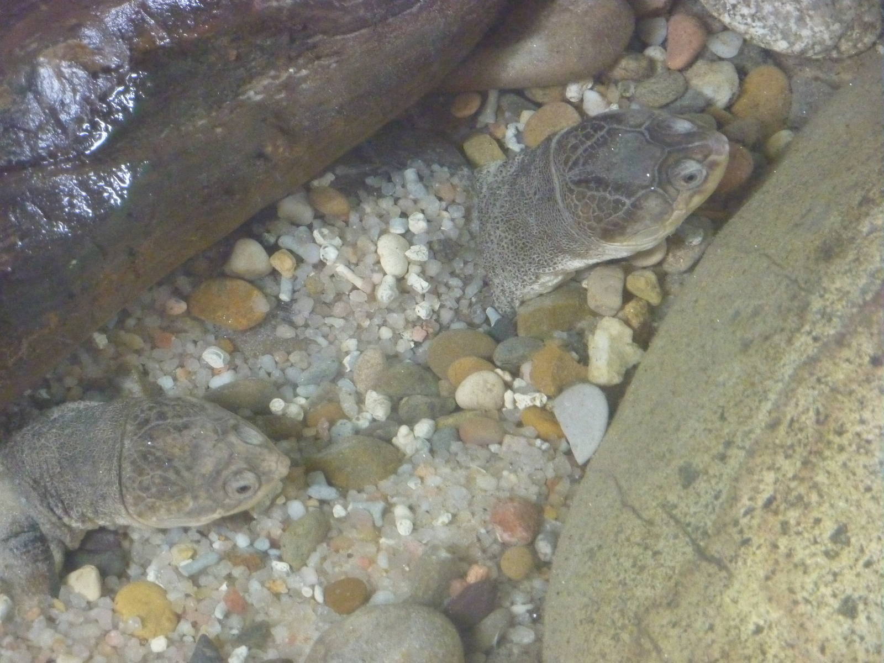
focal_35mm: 158
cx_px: 442
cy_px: 332
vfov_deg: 9.4
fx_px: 4035
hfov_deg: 12.5
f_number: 4.5
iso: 800
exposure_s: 1/13
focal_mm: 25.9
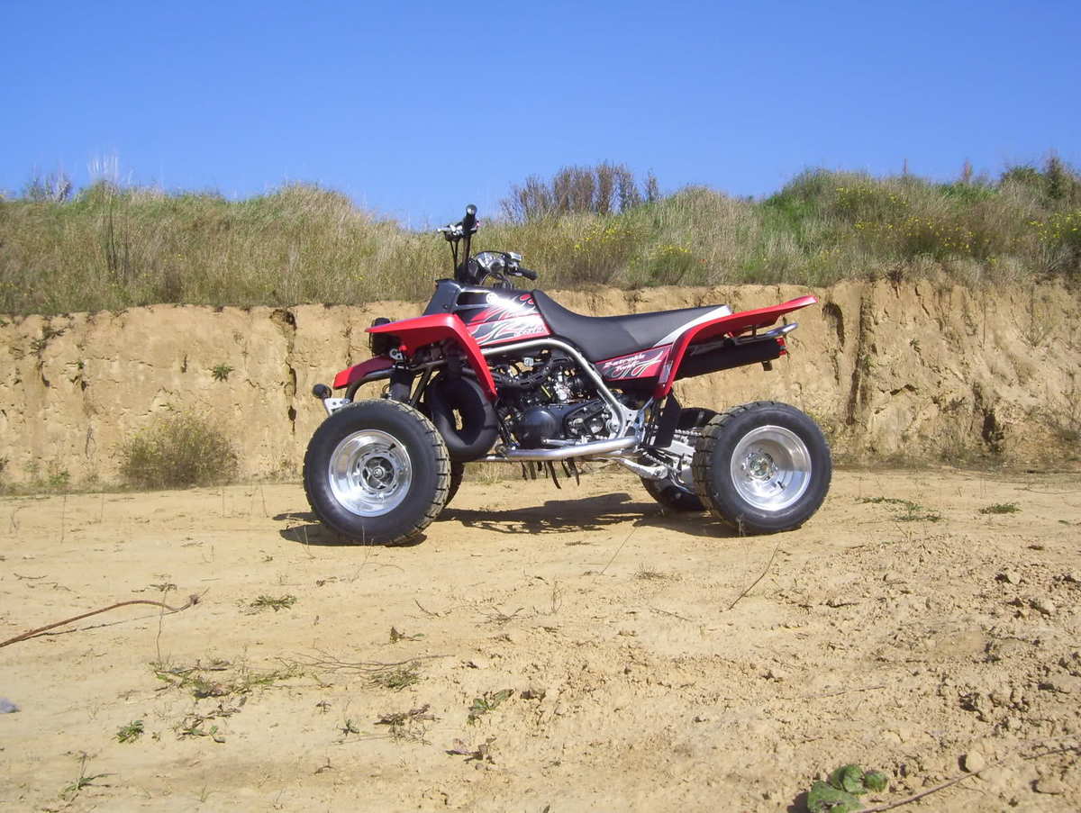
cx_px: 540
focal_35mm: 36
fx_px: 1126
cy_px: 406
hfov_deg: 51.3
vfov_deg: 39.7
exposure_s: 1/800
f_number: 4.8
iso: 80
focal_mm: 6
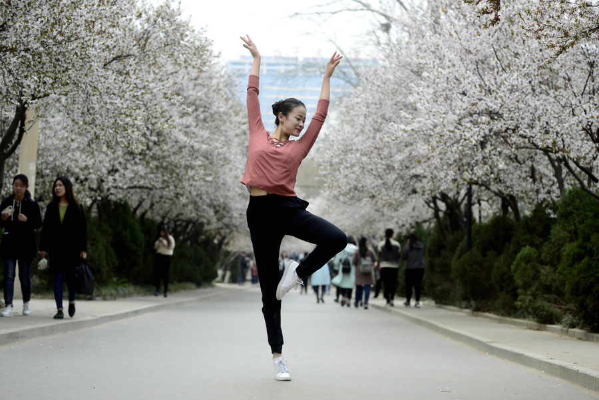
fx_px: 1415
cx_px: 300
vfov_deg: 16.1
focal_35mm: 85
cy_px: 200
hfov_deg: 23.9
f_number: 4
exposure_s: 1/640
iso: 400
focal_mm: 85
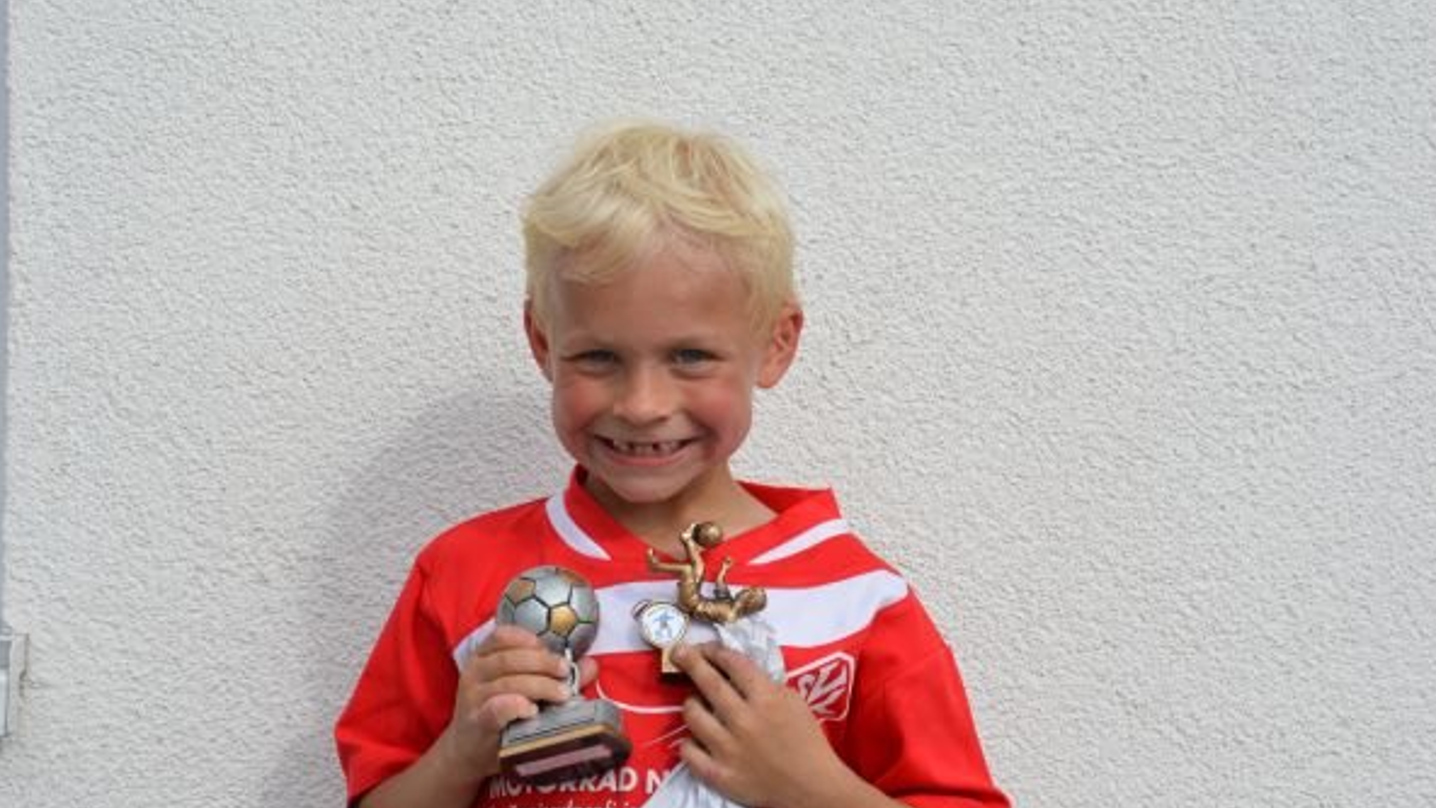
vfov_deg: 17.2
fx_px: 2665
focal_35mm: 70
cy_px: 406
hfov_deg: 30.2
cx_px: 720
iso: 100
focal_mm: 44
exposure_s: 1/250
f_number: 8
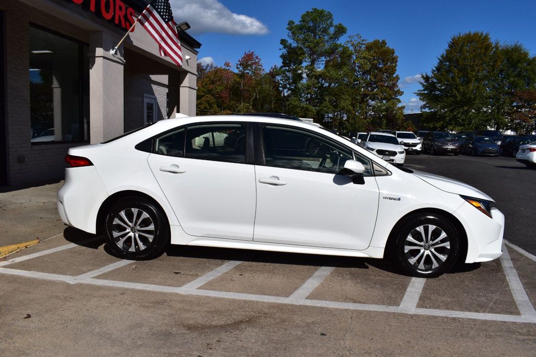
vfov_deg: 47.9
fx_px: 402
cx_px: 268
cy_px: 178
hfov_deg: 67.4
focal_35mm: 27
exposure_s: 1/800
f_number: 13
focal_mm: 18
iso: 200
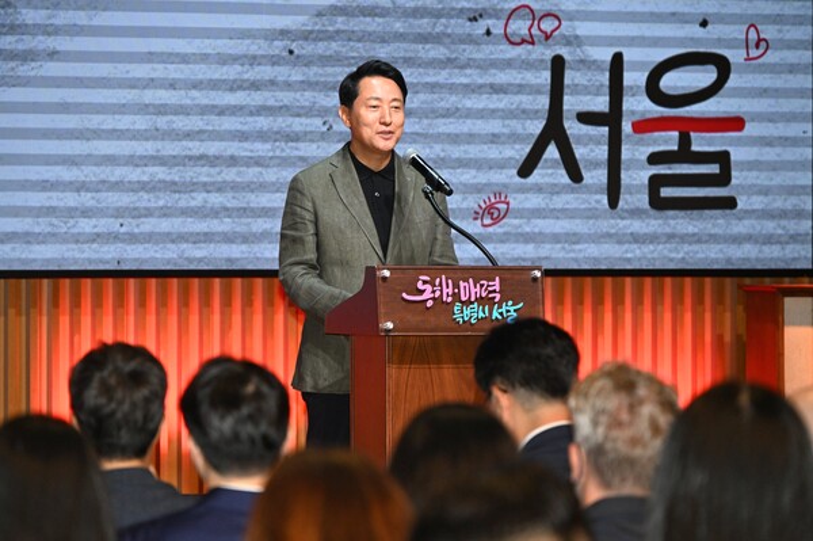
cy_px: 270
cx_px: 406
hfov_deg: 10.6
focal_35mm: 195
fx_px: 4400
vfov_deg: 7.0
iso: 3200
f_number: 6.3
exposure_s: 1/667
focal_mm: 195
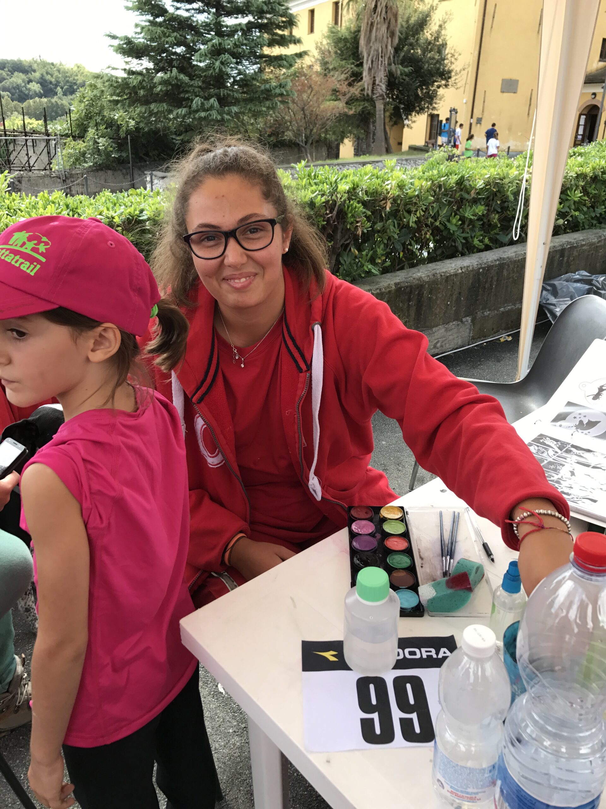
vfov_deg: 63.4
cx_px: 303
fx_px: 654
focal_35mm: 28
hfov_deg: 49.7
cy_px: 404
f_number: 1.8
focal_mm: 3.99
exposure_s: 1/346
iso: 20
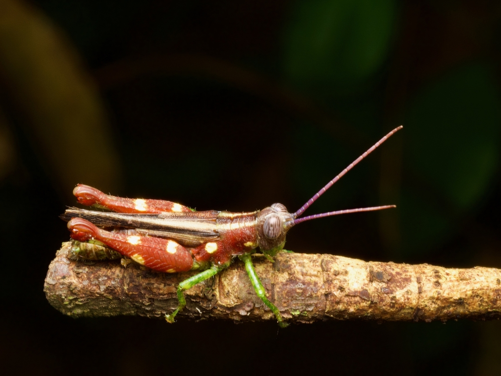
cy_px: 188
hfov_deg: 16.4
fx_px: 1737
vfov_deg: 12.3
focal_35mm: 120
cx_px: 250
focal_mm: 60
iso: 400
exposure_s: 1/60
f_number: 16
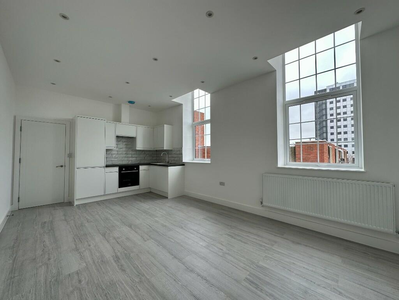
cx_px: 200
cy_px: 150
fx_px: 161
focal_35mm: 14
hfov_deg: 102.1
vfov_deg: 85.7
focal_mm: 2.22
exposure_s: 1/109
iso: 40
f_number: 2.2
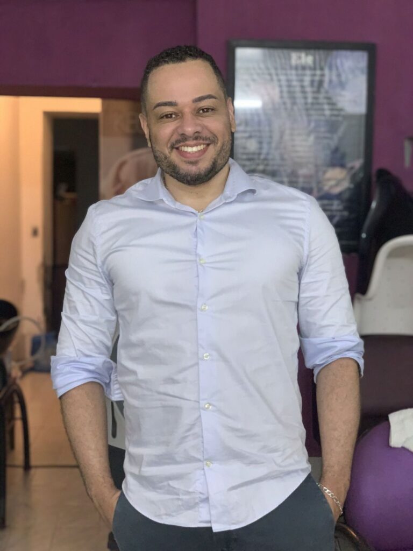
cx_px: 206
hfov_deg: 28.0
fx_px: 827
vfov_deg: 36.8
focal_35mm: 52
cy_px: 276
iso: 200
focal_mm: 6
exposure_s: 1/60
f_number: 2.4
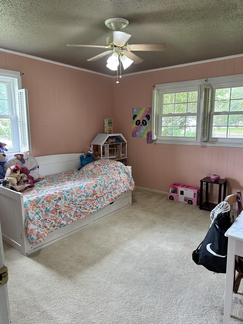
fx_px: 225
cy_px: 162
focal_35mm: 24
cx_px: 122
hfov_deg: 56.8
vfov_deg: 71.6
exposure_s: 1/82
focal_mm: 6.86
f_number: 1.78
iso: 250
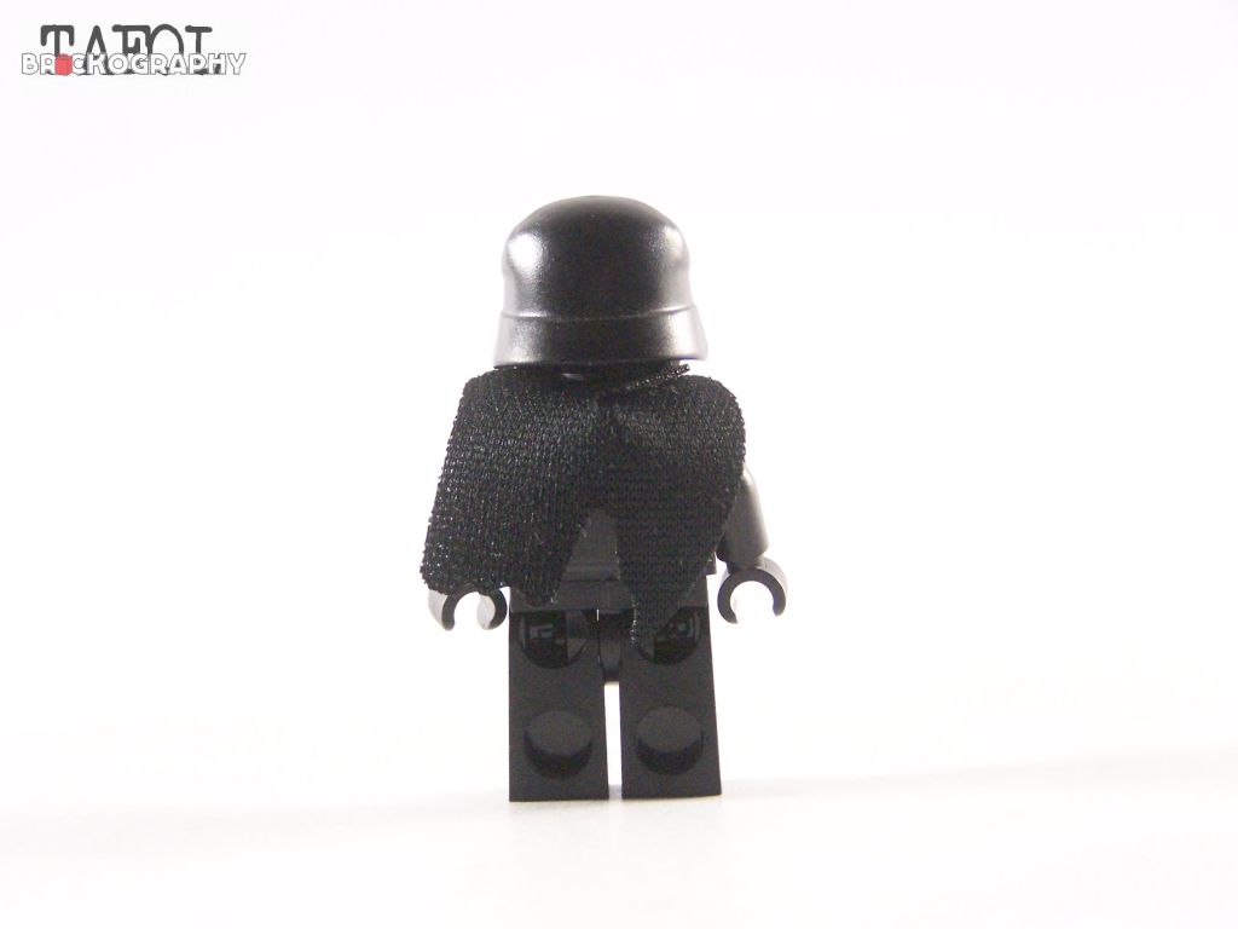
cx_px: 619
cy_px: 464
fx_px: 3755
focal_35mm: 105
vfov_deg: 14.1
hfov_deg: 18.7
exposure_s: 1/45
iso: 400
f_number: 3.2
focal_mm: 17.5
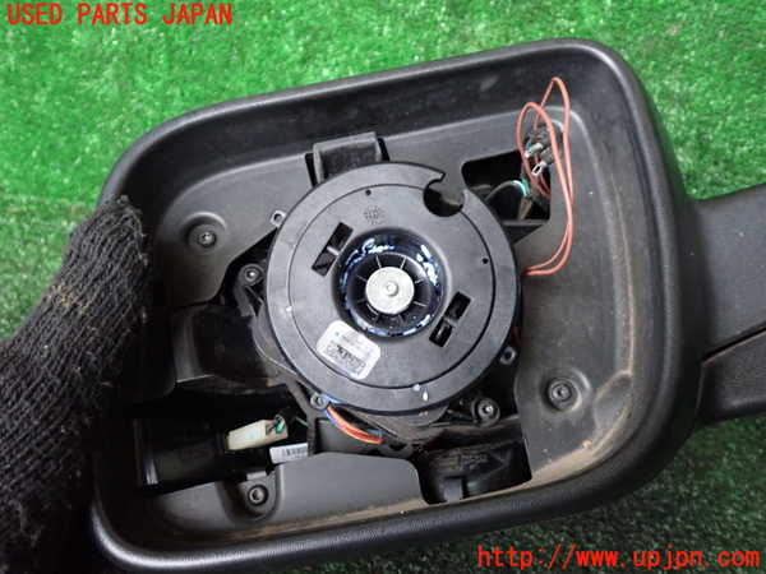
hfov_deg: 60.0
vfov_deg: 46.8
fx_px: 664
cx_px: 383
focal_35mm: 30
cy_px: 287
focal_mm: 5.4
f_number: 2.3
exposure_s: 1/25
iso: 800
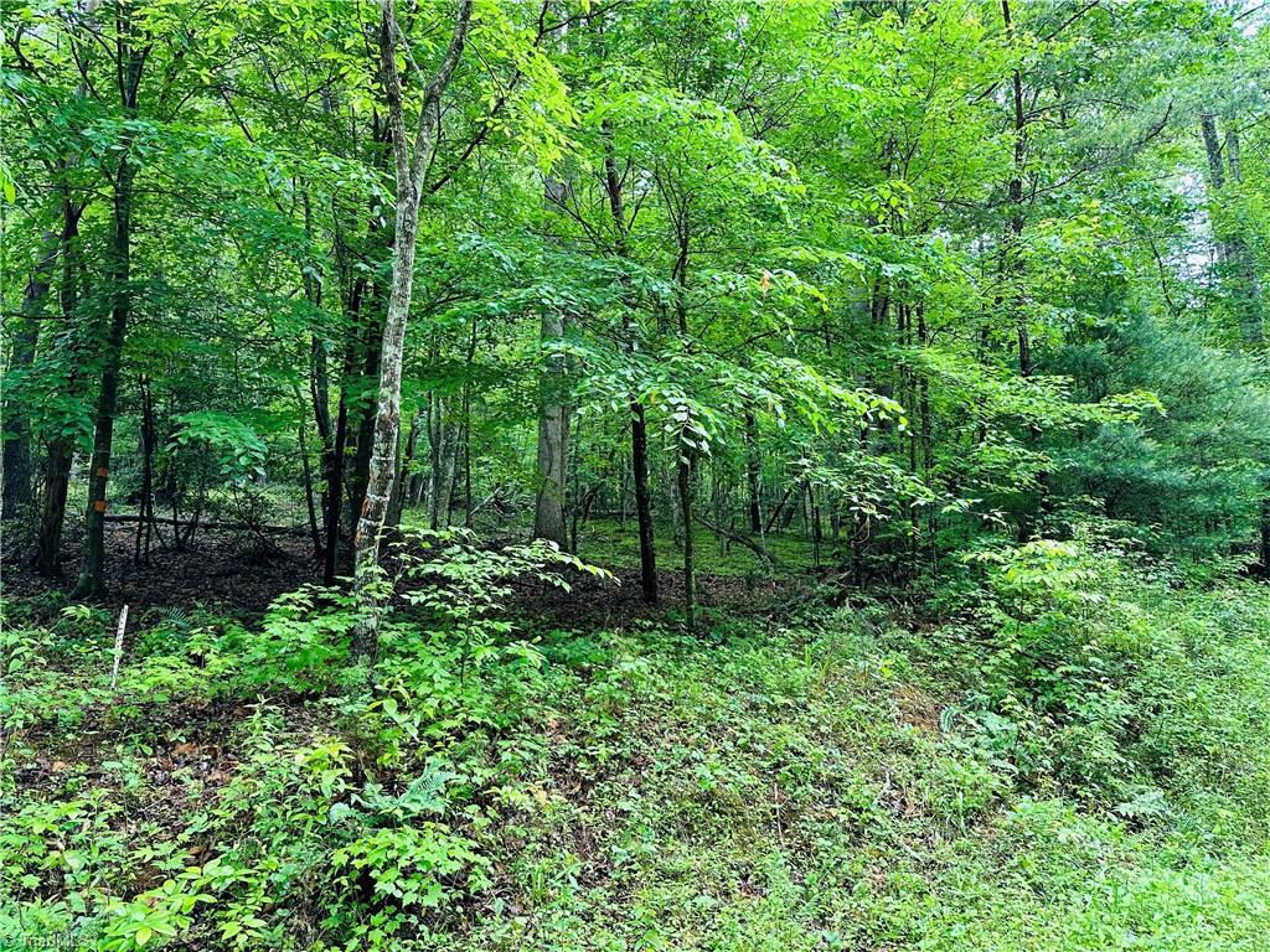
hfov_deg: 71.6
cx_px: 635
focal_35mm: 24
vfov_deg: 56.8
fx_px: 881
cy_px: 476
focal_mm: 6.86
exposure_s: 1/121
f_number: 1.78
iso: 125
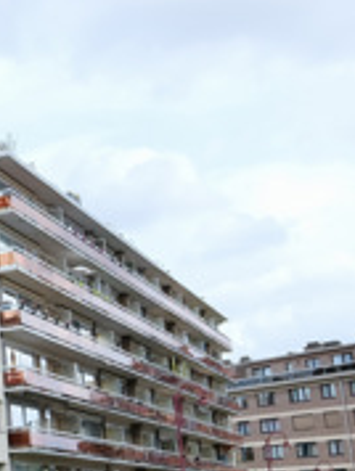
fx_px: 900
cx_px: -302
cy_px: 312
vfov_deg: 29.2
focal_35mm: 66
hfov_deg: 17.6
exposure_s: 1/220
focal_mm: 11.5
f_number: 7.1
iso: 320
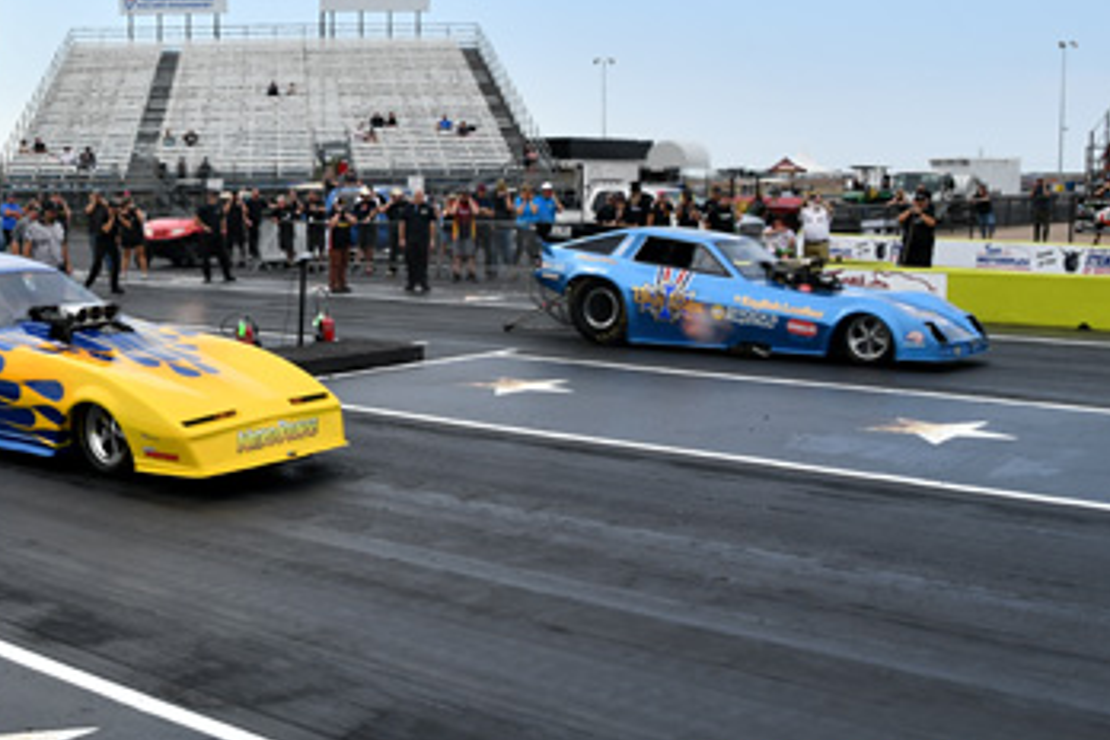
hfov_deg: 41.8
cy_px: 380
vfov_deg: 29.2
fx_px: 1418
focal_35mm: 46
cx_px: 319
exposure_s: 1/1000
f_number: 5.6
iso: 160
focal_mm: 16
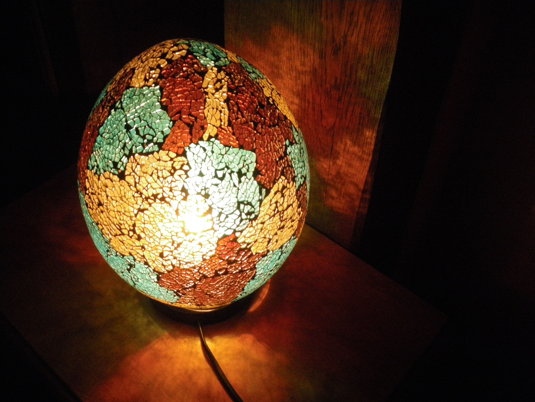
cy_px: 201
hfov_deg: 51.4
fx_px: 556
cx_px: 268
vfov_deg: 39.7
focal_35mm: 36
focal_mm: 6.3
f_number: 3.5
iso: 800
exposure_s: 1/40
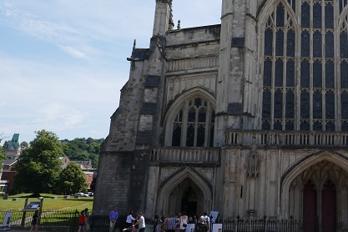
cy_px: 30
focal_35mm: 48
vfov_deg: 27.2
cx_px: 315
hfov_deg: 38.3
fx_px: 464
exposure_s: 1/1000
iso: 125
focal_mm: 9.1
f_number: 4
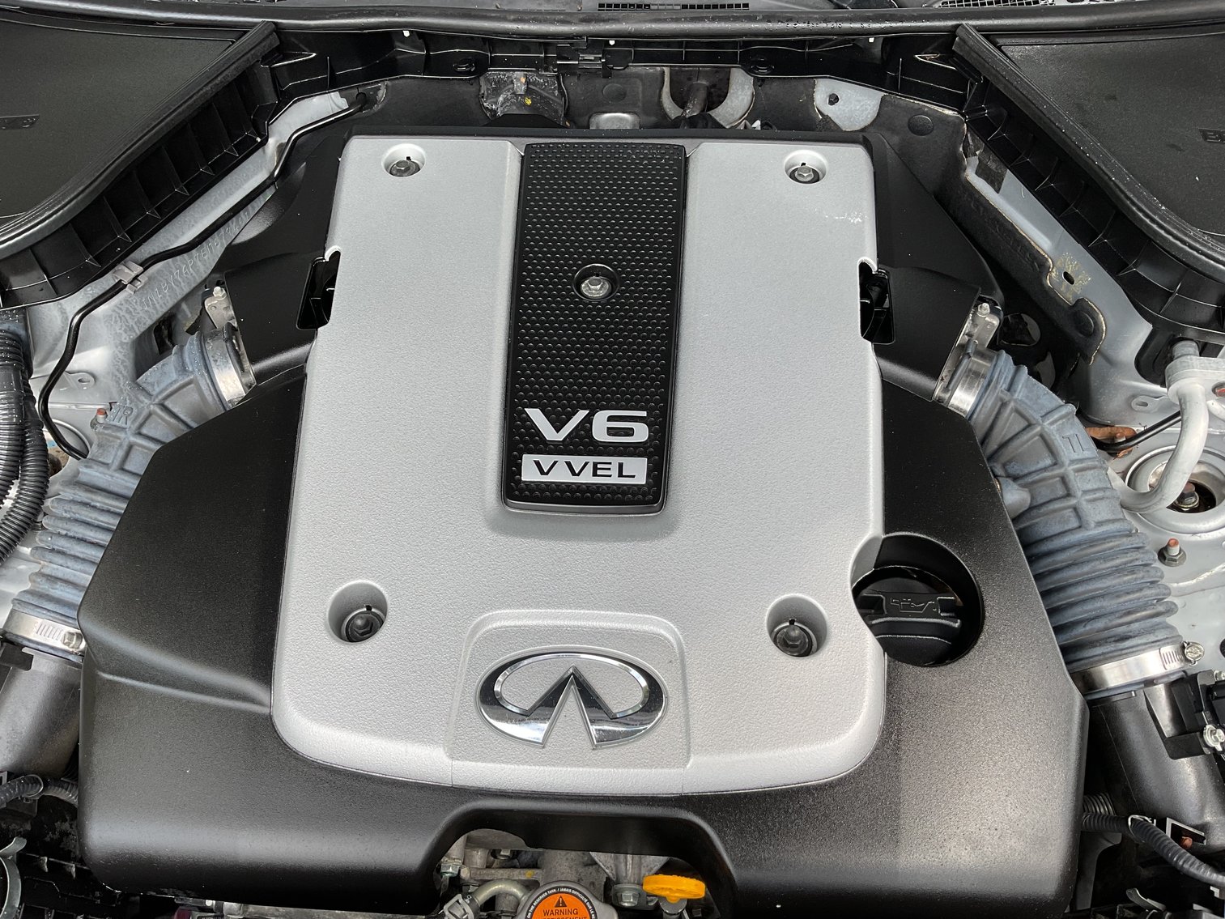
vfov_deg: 48.2
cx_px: 612
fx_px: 1026
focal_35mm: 29
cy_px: 460
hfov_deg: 61.7
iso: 16
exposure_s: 1/228
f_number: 1.8
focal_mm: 3
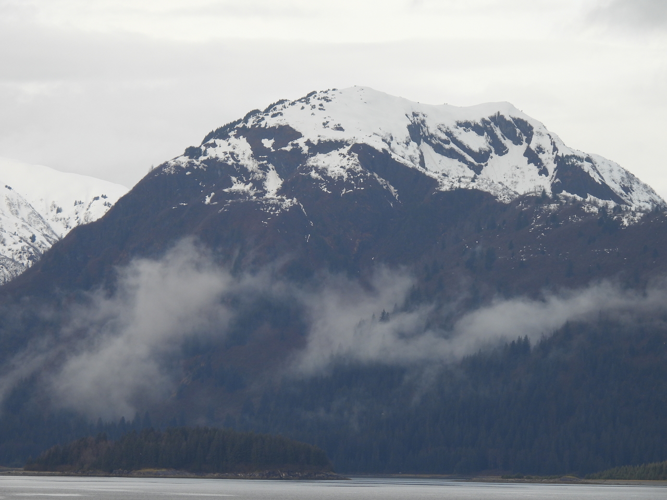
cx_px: 334
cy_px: 250
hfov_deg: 6.2
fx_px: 6166
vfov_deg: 4.6
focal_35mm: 320
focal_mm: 57.1
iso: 100
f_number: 5
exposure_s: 1/250
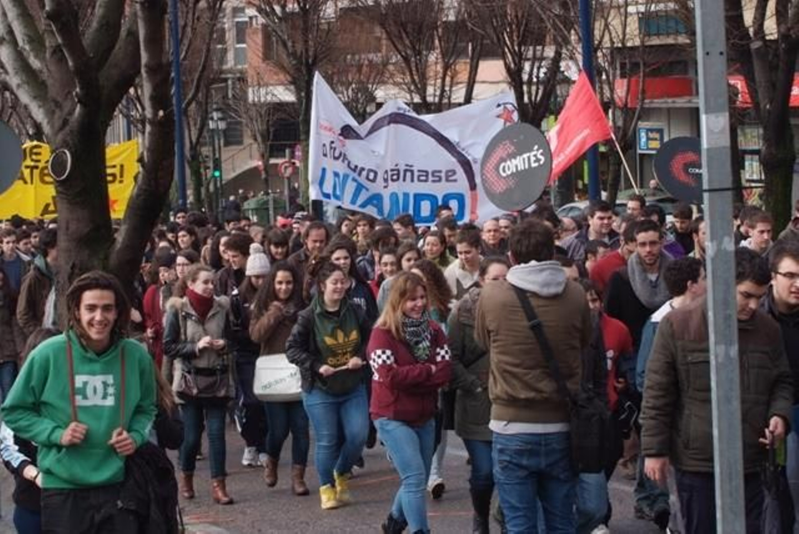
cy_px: 267
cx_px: 400
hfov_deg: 14.0
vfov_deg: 9.3
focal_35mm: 147
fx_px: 3264
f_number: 11
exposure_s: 1/200
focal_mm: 98
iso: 640
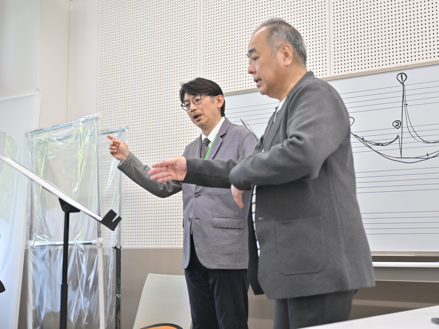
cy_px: 163
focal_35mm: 54
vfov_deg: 27.0
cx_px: 227
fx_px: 685
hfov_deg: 35.5
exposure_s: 1/320
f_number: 2.8
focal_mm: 49
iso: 640
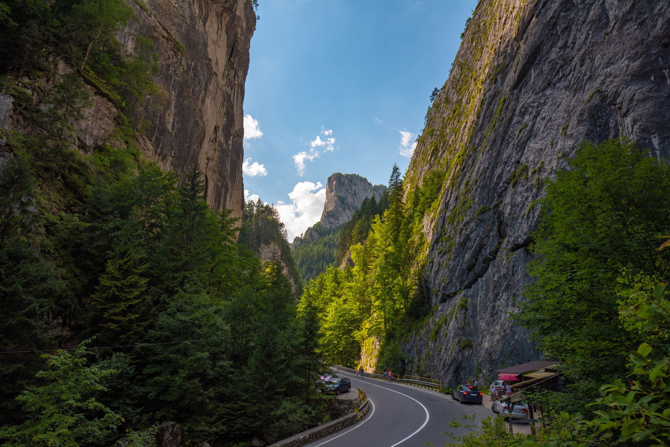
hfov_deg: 73.7
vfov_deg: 53.1
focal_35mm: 24
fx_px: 447
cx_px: 335
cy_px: 224
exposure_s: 1/100
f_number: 8
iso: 200
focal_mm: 24
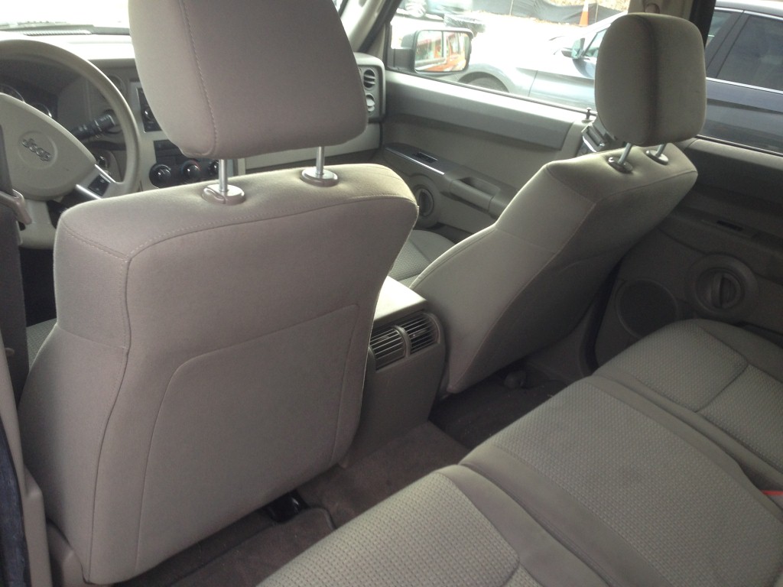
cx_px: 392
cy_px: 294
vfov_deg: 42.9
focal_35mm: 33
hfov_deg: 55.4
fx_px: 746
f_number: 2.4
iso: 64
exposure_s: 1/60
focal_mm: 4.13
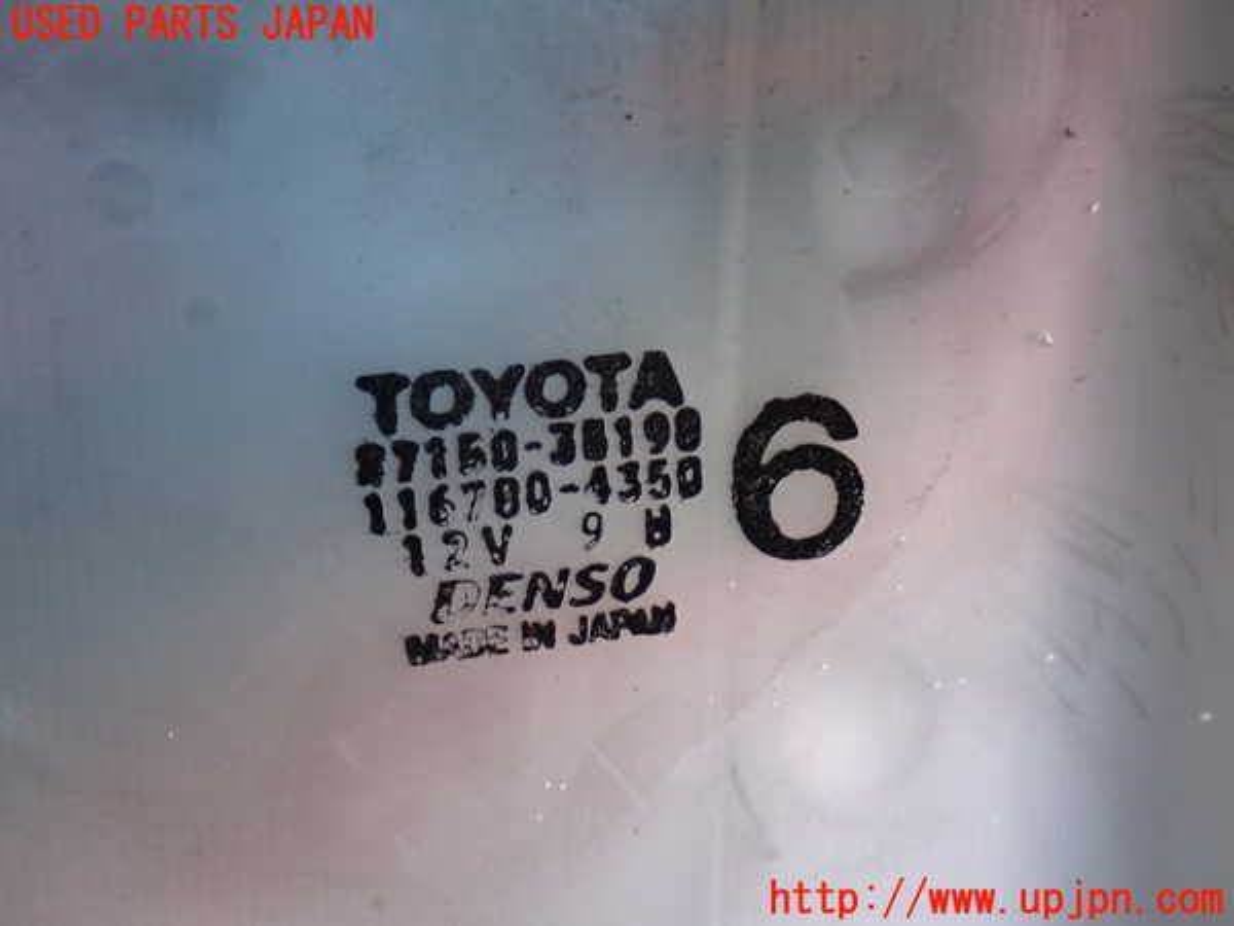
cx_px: 617
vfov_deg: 29.1
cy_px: 463
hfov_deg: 38.2
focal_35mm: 50
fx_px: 1782
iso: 400
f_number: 3.2
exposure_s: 1/50
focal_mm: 9.01
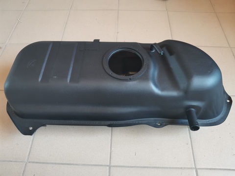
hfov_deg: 67.3
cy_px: 88
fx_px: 177
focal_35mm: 26
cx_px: 118
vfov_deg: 53.1
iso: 400
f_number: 1.4
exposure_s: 1/33.3
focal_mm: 4.66
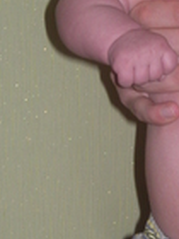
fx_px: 1503
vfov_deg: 9.1
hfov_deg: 6.8
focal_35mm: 218
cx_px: 213
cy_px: 155
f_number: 3.7
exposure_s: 1/60
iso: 72
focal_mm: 11
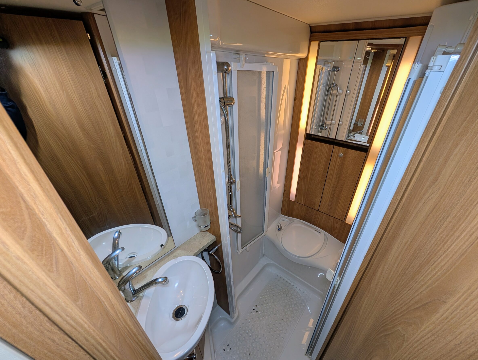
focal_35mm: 13
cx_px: 259
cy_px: 192
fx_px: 180
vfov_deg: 90.0
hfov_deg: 105.9
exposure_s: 1/182
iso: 60
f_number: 1.7
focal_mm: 2.02
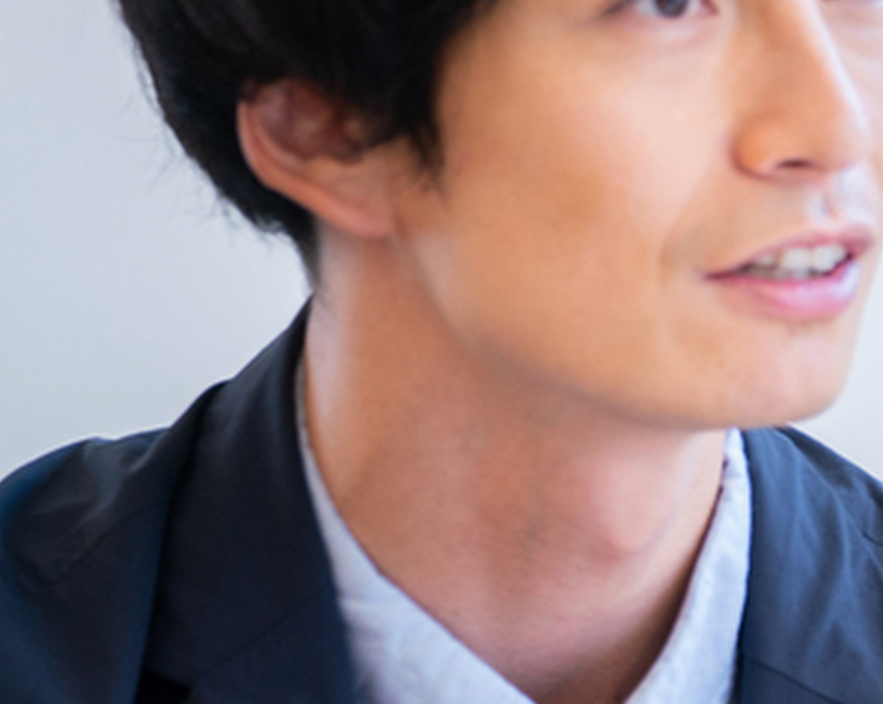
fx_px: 14568
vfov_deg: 2.8
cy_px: 553
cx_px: 1650
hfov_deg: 3.4
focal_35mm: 558
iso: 400
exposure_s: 1/100
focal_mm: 147
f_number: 2.8
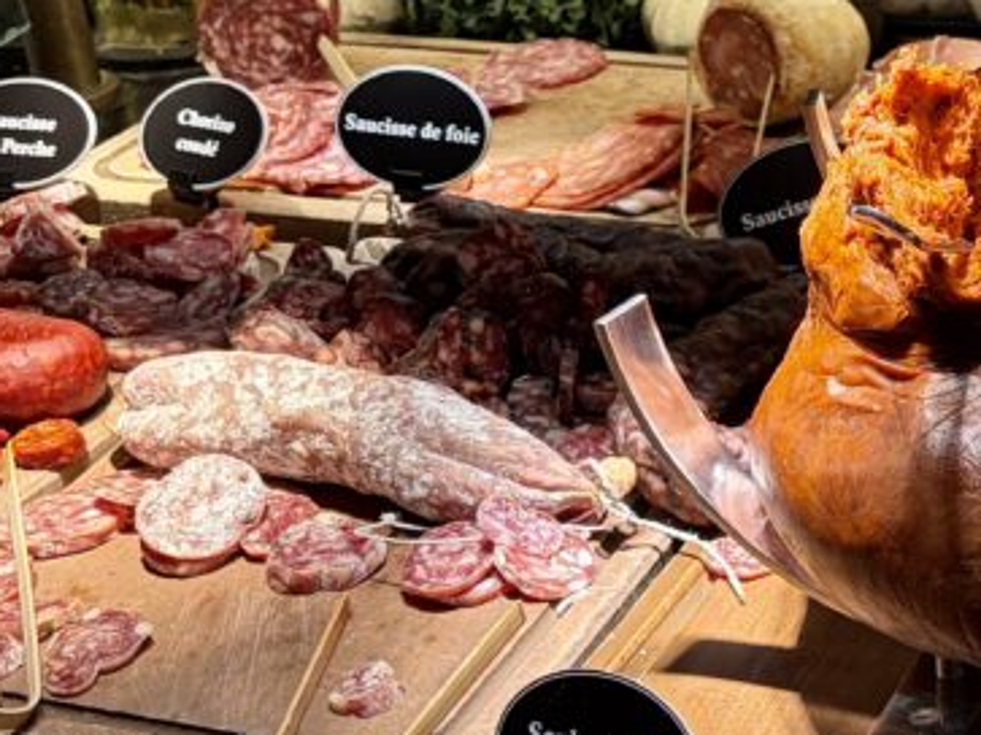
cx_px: 1089
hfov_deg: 21.5
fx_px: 2436
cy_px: 565
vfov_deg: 17.0
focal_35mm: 86
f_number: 1.6
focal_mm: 5.96
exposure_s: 1/100
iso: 64
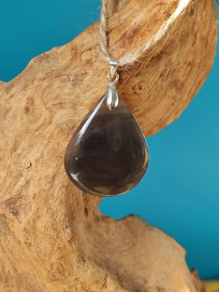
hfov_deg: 51.4
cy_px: 151
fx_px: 228
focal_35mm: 27
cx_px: 109
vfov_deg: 65.3
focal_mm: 4.77
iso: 112
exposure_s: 1/135
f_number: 1.75
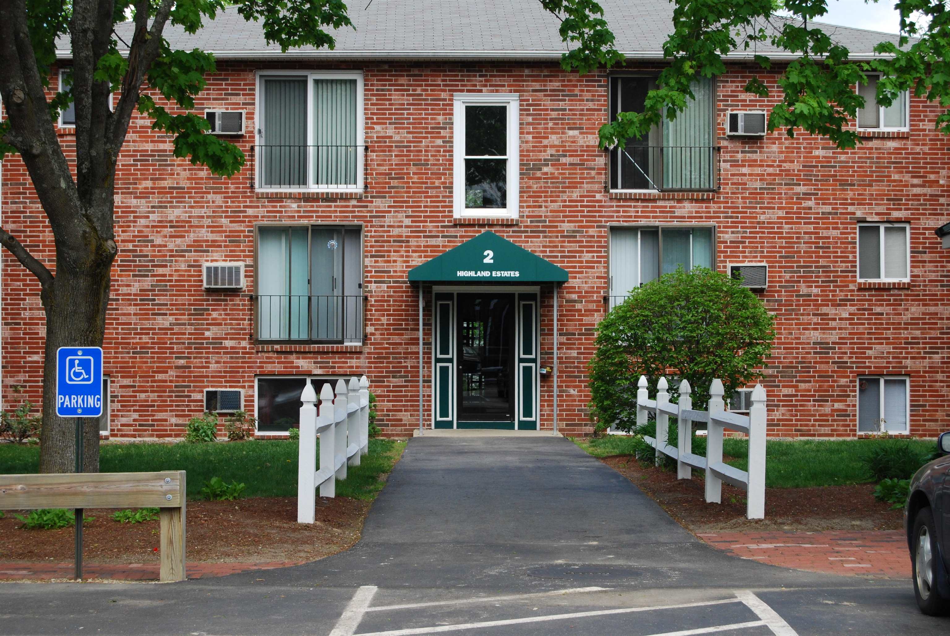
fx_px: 2180
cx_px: 475
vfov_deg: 16.6
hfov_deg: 24.6
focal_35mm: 82
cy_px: 318
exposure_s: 1/320
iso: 400
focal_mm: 55
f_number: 9
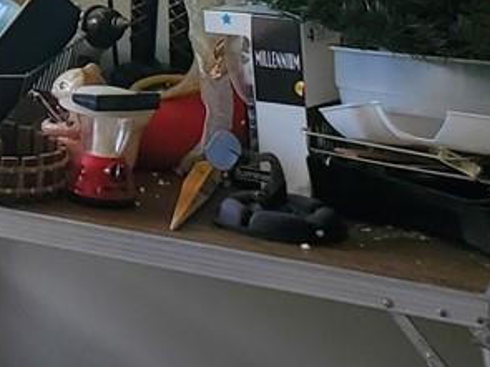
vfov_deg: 10.1
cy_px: -214
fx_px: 1995
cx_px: -649
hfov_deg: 11.7
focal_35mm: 141
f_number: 2.4
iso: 50
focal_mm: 4.3
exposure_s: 1/118
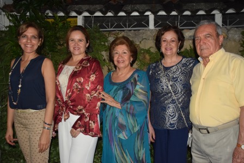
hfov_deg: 57.2
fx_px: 224
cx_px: 122
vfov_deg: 40.0
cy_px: 82
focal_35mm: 33
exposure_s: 1/100
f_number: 4
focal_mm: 22
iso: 800
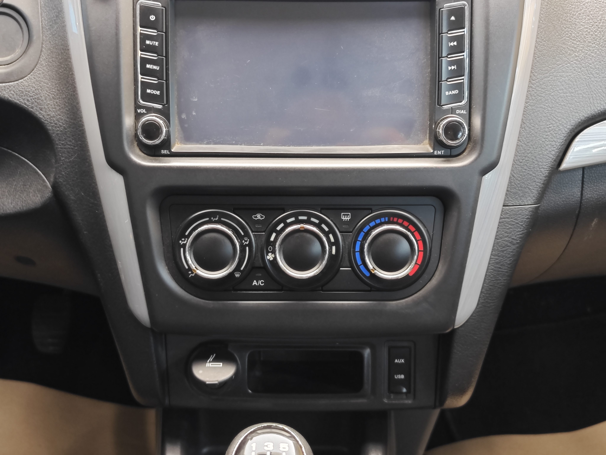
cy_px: 228
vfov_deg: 31.5
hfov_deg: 41.2
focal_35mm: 46
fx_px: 805
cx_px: 303
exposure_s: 1/25
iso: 2000
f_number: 1.9
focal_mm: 8.7
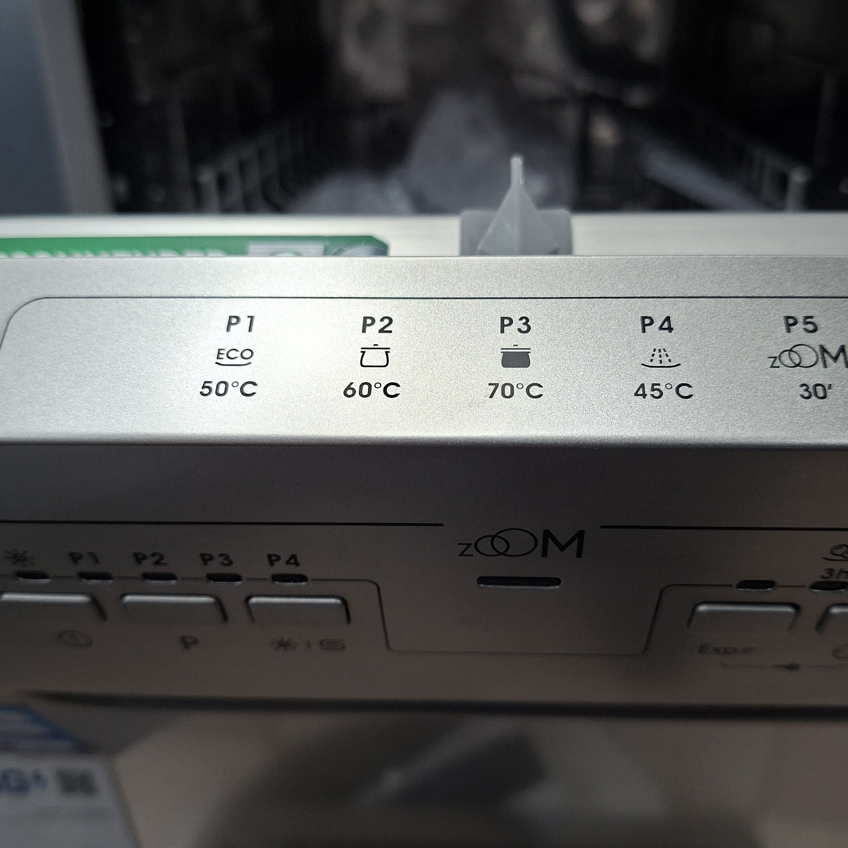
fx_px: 776
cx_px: 439
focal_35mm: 28
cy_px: 425
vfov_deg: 57.3
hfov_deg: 57.3
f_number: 1.8
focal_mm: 5.54
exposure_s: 1/100
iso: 125
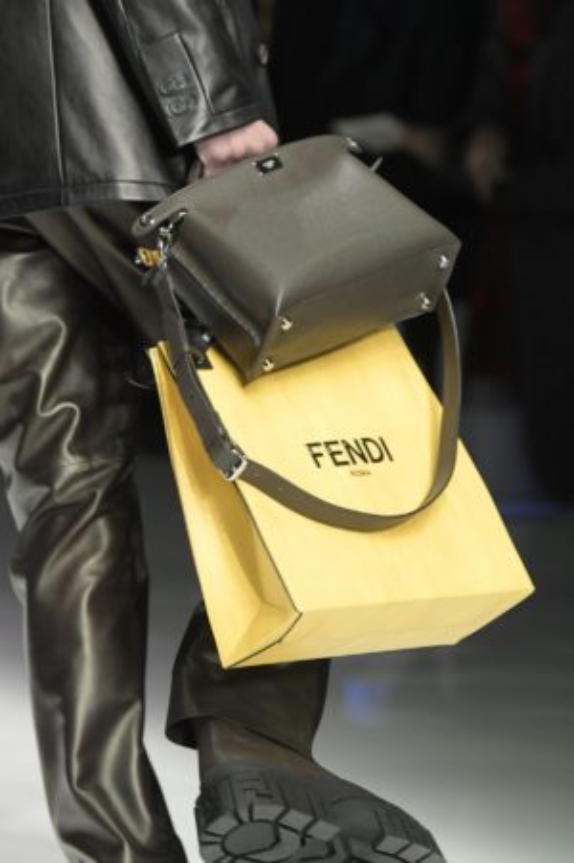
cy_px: 432
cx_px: 287
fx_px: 7904
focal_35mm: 330
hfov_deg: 4.2
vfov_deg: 6.2
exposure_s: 1/800
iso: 3200
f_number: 5.3
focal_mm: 220
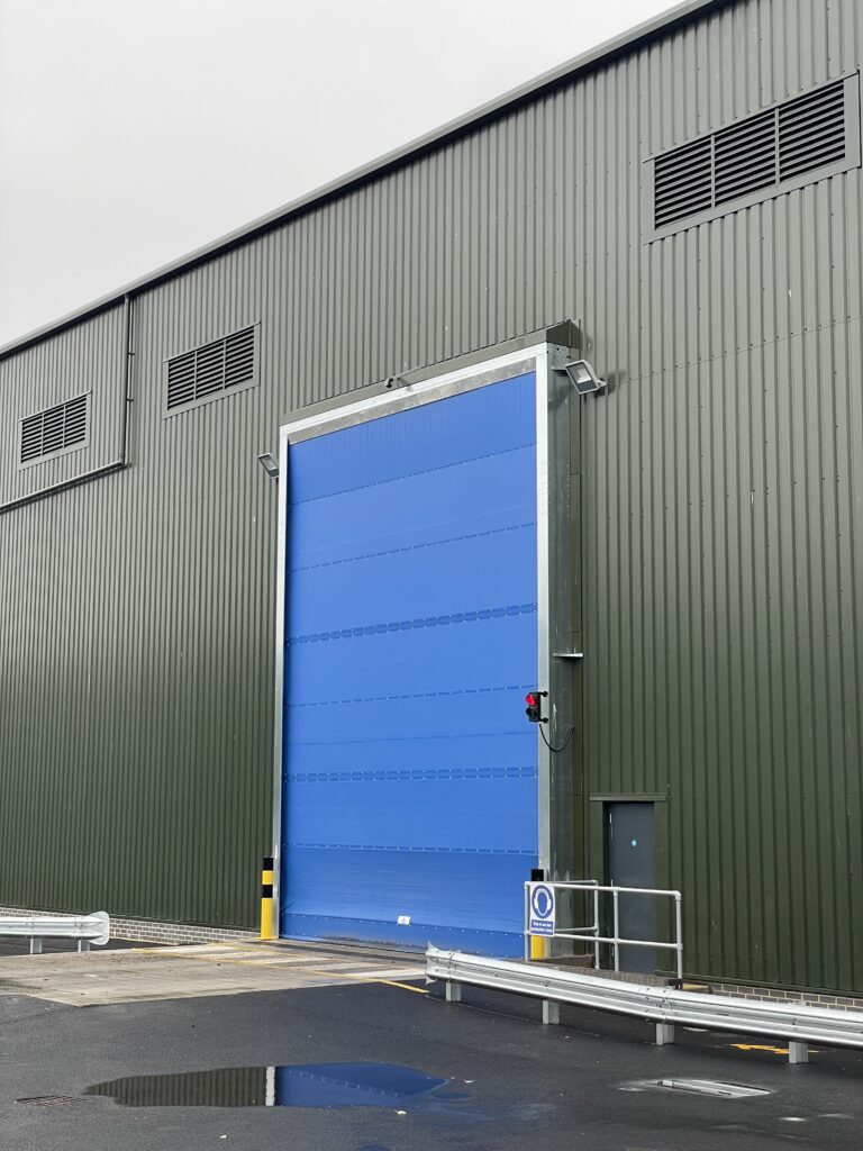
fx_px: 1729
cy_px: 576
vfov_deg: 36.8
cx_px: 432
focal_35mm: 52
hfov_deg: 28.0
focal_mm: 6
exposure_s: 1/99
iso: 25
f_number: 2
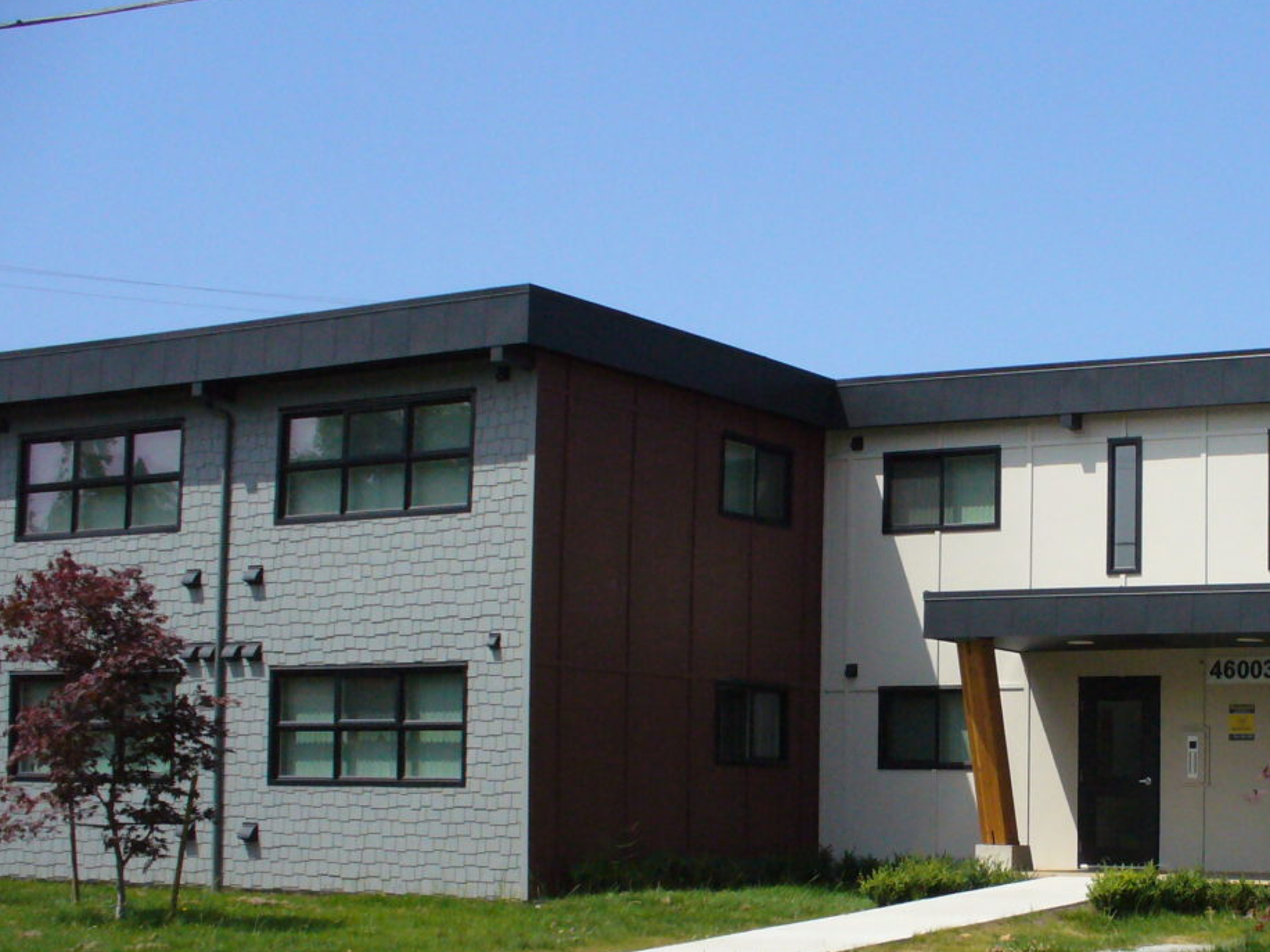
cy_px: 714
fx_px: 2274
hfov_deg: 30.4
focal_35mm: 62
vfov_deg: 23.4
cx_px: 1040
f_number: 5.6
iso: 200
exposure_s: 1/800
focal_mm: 6.1
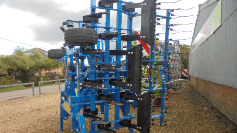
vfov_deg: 39.9
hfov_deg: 66.0
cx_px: 119
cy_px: 84
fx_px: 182
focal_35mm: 29
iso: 100
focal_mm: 4.6
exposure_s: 1/200
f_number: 3.5
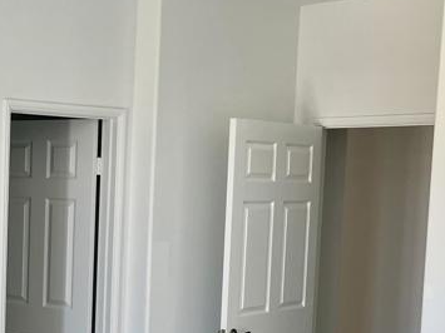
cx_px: -8
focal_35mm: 75
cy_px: 267
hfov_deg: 24.7
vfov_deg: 19.4
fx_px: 964
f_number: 1.6
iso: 100
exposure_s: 1/121
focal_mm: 5.1
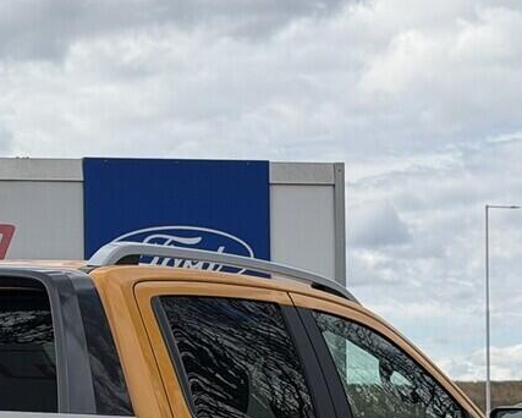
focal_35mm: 158
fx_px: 2442
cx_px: -95
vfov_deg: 9.7
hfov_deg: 12.0
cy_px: 488
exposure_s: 1/7143
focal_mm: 6.76
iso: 64
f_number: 1.78
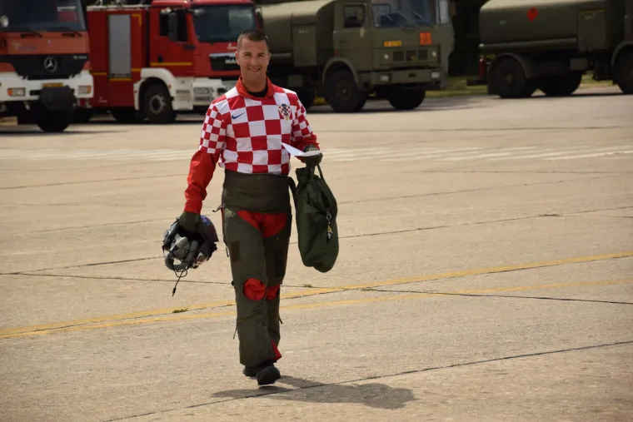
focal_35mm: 158
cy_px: 211
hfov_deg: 13.0
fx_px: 2770
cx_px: 316
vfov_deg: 8.7
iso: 100
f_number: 6.3
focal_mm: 105
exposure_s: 1/640
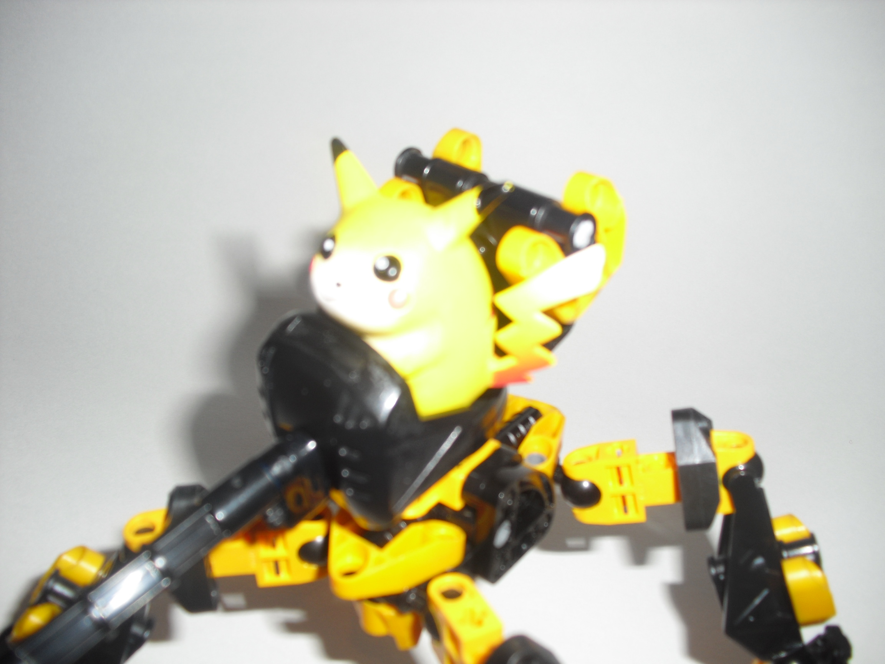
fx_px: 920
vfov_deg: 39.7
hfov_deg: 51.4
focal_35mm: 36
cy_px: 332
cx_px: 442
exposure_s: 1/60
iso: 64
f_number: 3.1
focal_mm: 6.3
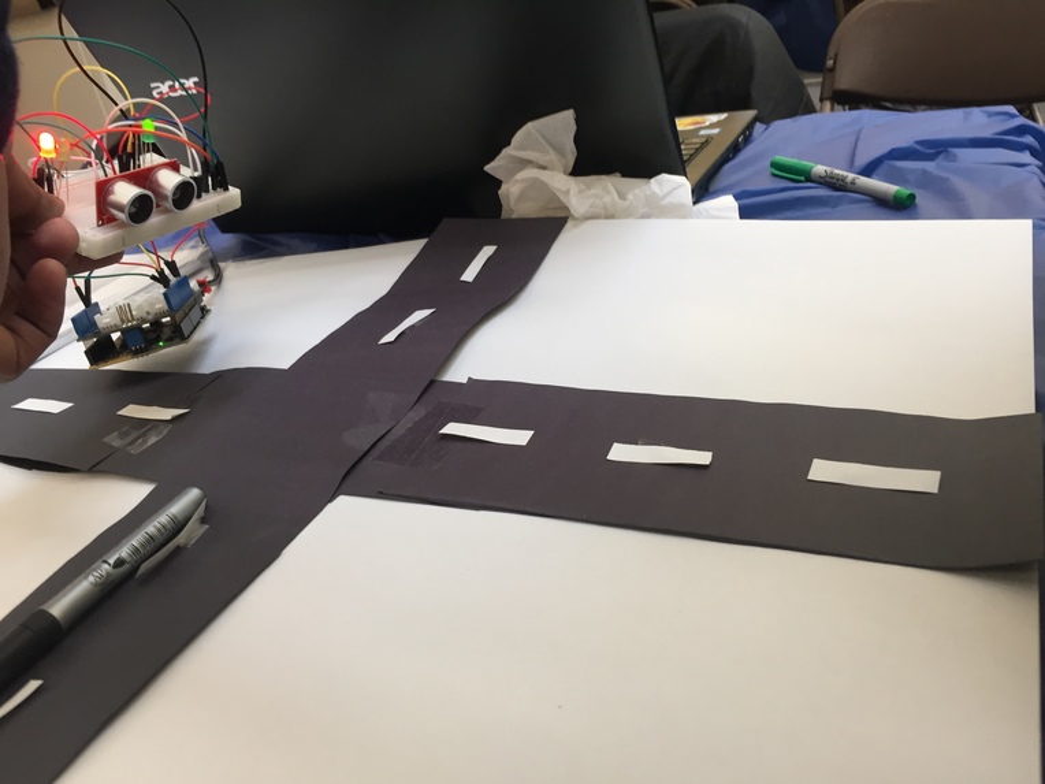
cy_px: 392
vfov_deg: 48.2
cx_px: 522
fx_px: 875
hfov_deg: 61.7
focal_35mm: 29
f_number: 2.2
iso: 64
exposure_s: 1/30
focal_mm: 4.15
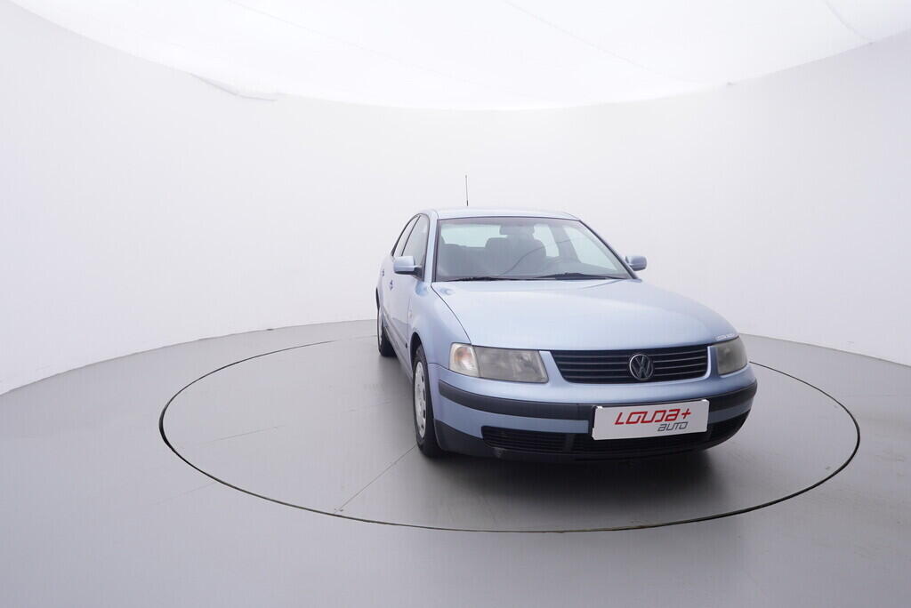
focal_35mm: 22
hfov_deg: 77.3
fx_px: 570
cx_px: 456
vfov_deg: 56.2
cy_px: 304
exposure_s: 1/80
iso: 200
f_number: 5
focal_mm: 15
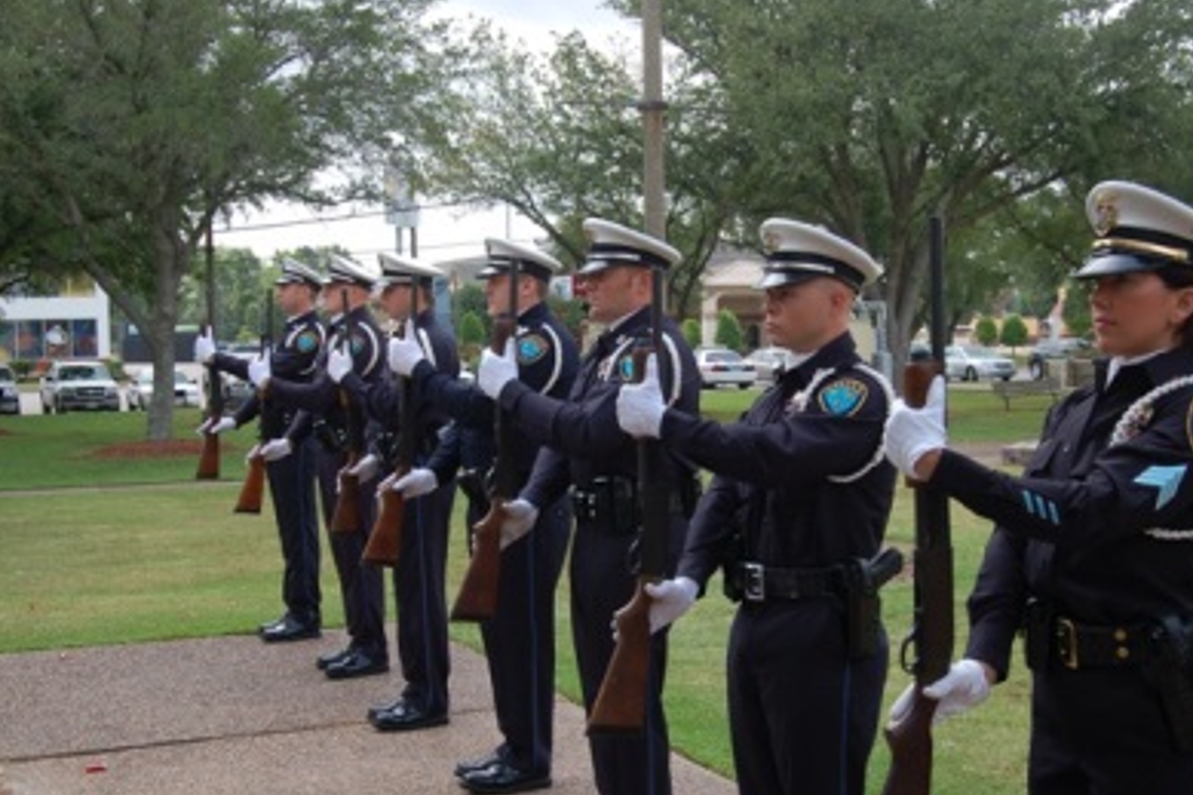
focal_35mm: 54
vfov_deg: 25.2
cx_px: 620
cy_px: 439
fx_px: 1775
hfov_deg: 37.2
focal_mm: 31
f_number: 7.1
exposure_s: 1/200
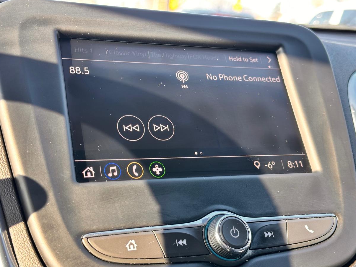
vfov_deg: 28.6
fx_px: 525
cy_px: 139
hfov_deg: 37.5
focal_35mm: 51
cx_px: 175
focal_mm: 6.86
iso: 80
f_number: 1.78
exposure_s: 1/129
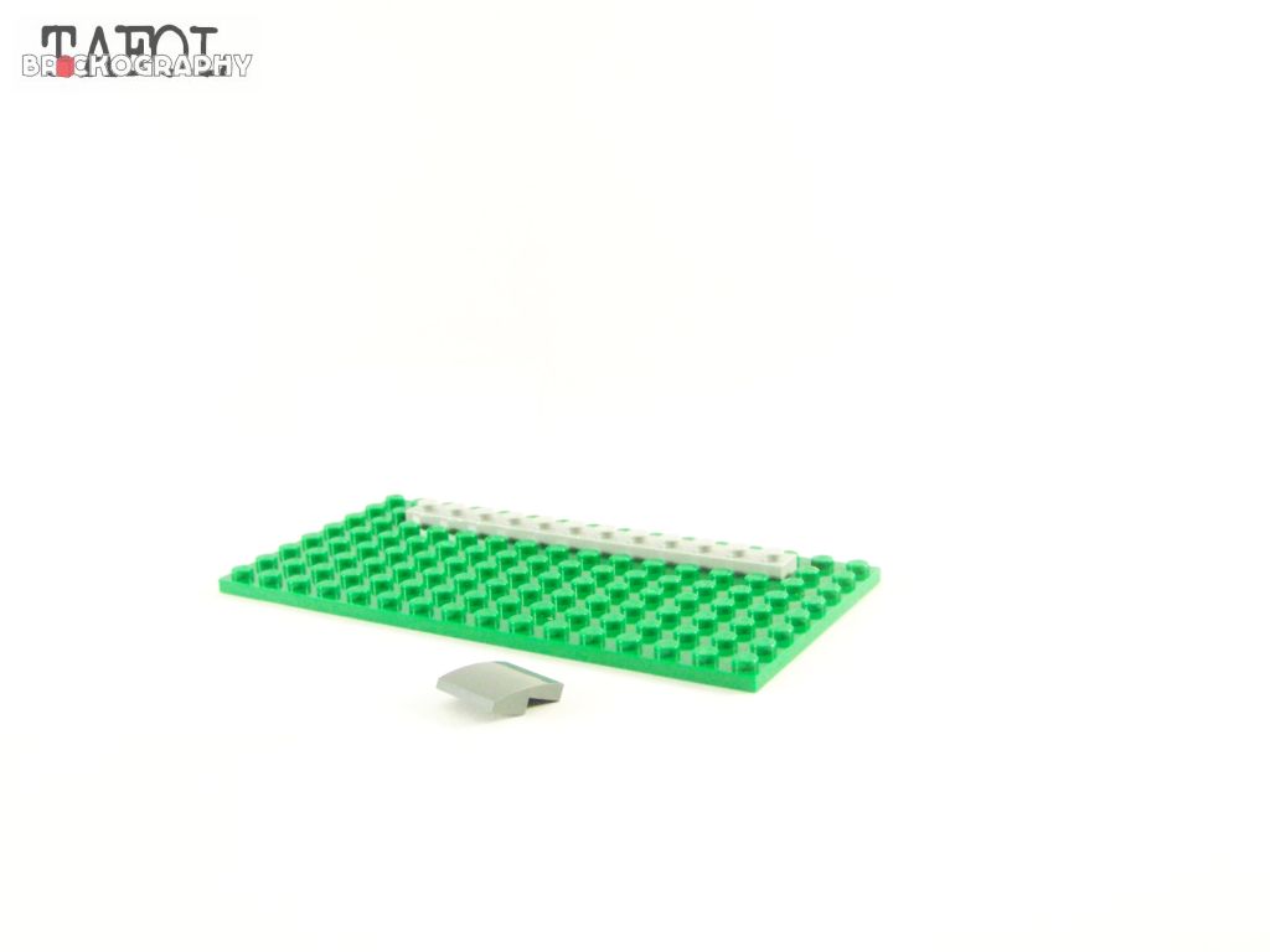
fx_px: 1578
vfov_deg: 33.6
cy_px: 476
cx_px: 635
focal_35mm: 43
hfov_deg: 43.9
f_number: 3.6
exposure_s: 1/60
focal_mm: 7.1
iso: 400
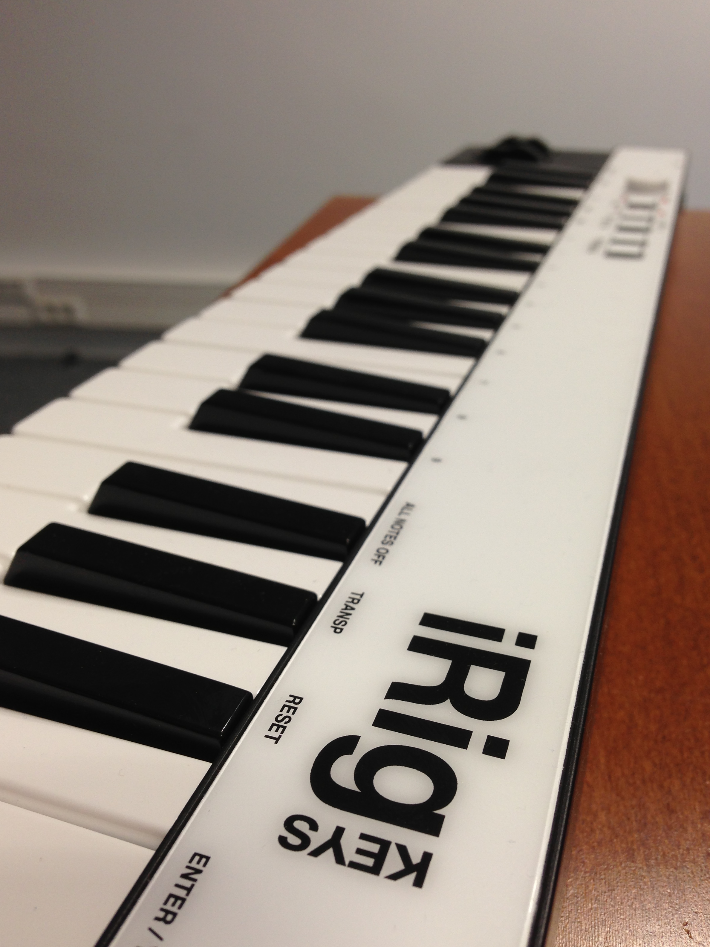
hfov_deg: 41.8
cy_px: 466
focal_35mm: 34
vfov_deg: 54.0
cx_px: 345
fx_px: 930
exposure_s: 1/20
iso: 50
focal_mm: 4.13
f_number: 2.4
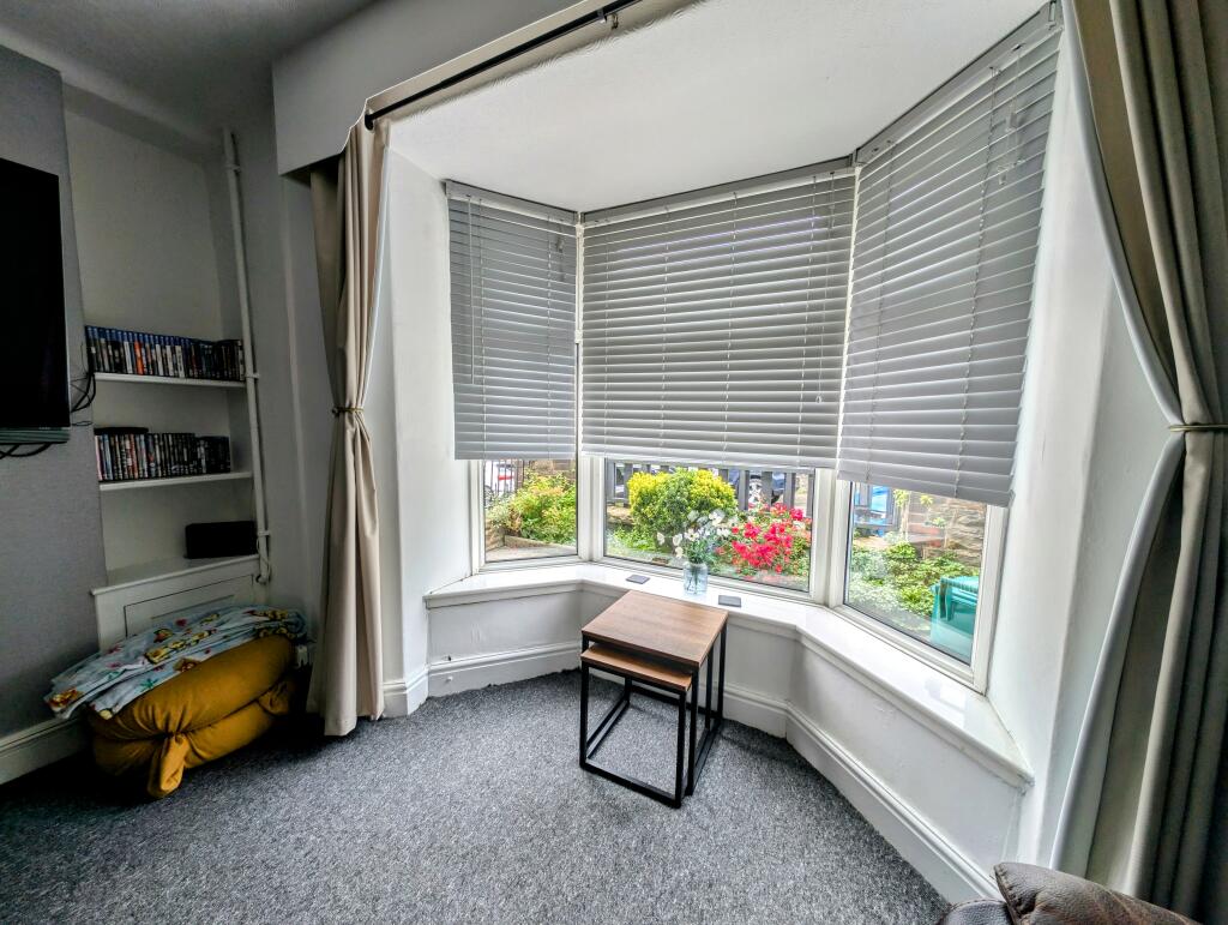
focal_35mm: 12
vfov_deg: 94.6
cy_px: 462
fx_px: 426
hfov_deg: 110.5
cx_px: 614
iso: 37
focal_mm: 2.23
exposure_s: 1/141
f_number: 1.95
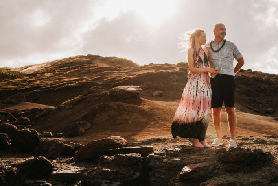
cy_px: 67
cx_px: 183
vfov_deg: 30.9
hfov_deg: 44.7
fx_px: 333
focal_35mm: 43
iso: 125
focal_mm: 29.8
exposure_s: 1/2000
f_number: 3.2
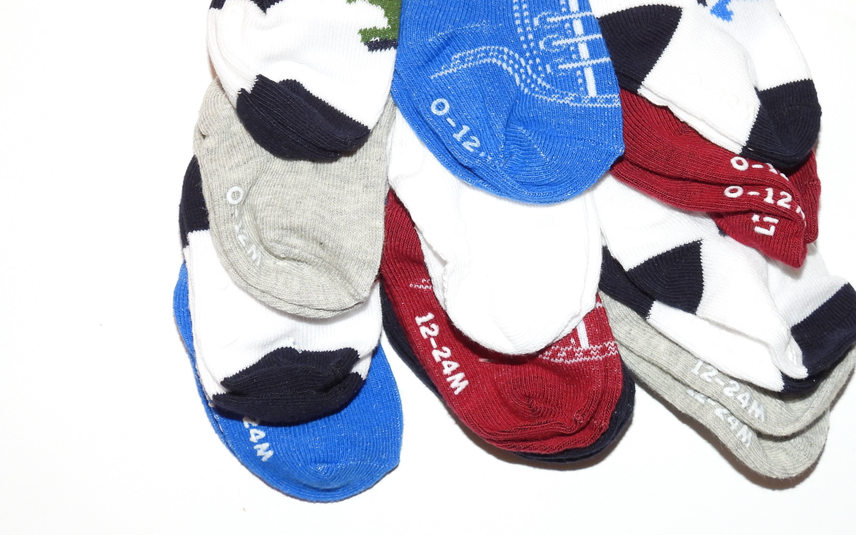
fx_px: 1470
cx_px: 489
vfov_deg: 20.4
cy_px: 109
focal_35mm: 63
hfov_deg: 32.4
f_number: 3.2
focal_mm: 7.7
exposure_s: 1/30
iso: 200
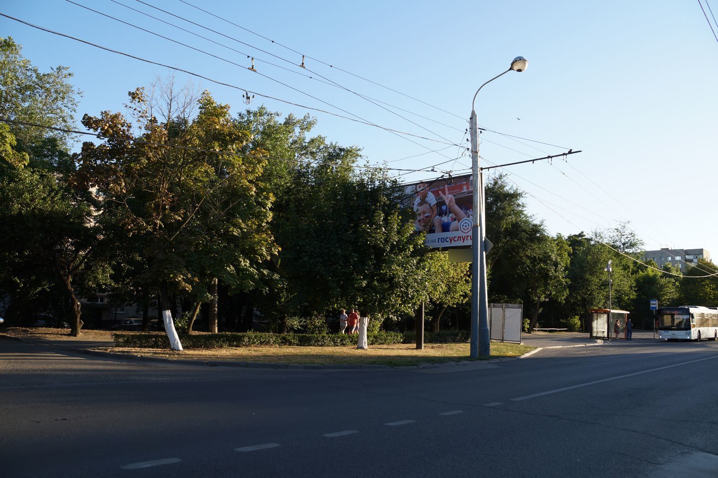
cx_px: 359
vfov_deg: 47.9
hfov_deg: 67.4
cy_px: 239
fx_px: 538
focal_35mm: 27
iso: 100
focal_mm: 18
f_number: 6.3
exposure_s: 1/160
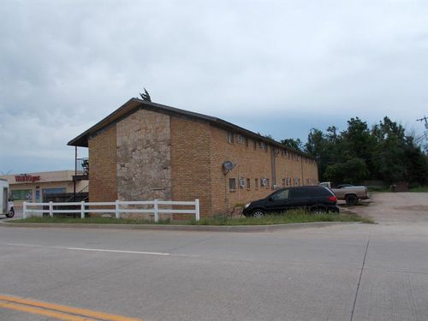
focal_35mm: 26
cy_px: 160
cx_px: 214
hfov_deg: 67.3
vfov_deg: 53.1
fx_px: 321
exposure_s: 1/1250
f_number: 3.2
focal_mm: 4.6
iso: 80
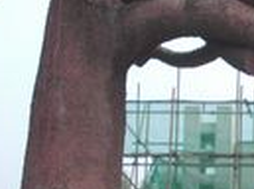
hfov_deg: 13.0
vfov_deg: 10.4
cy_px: 206
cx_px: 433
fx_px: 1024
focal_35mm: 140
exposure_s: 1/500
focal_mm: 6.3
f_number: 2.8
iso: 50
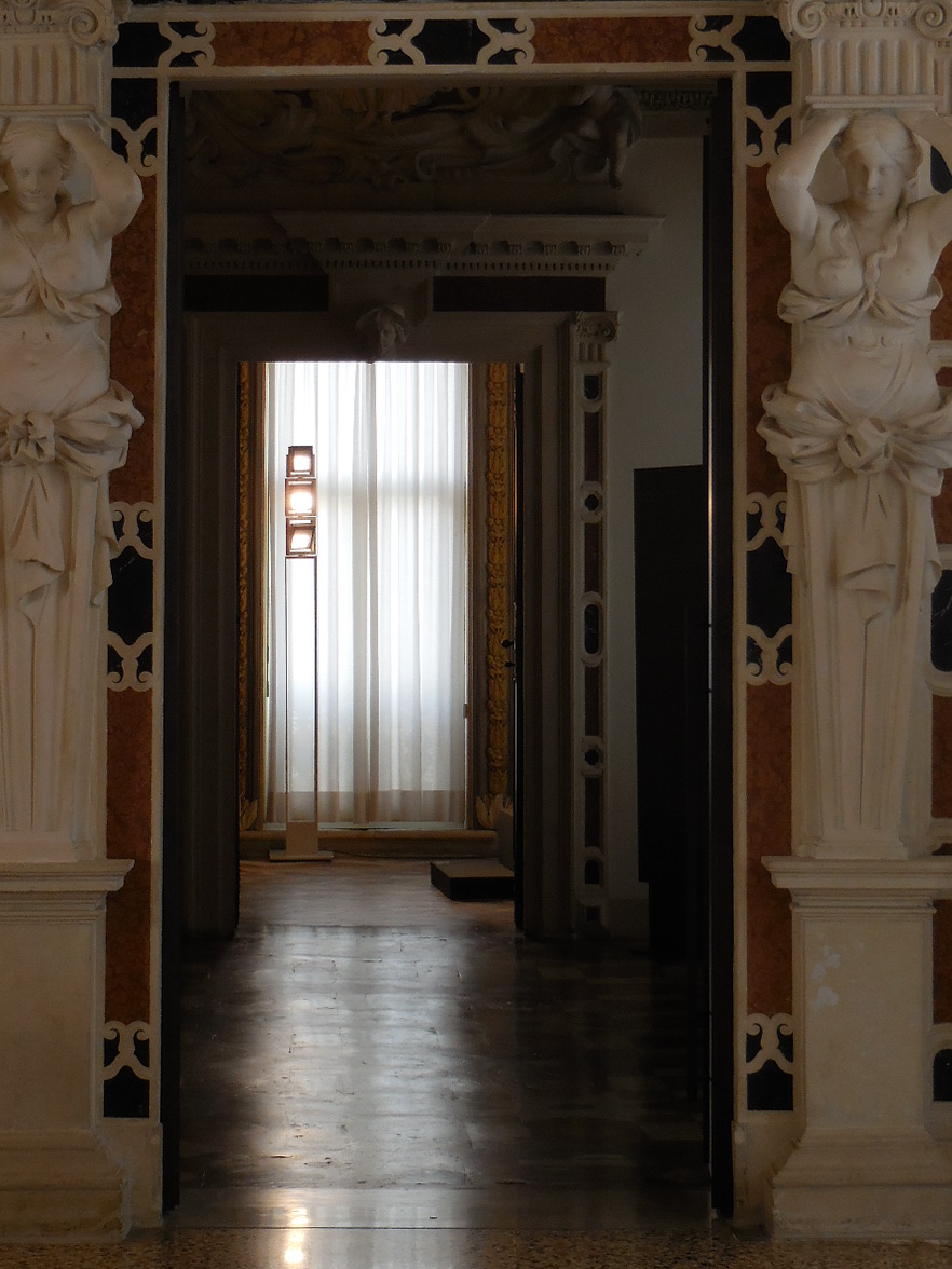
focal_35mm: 83
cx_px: 465
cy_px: 516
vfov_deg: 23.5
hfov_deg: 17.8
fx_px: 3044
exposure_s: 1/30
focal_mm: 11
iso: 160
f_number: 4.5
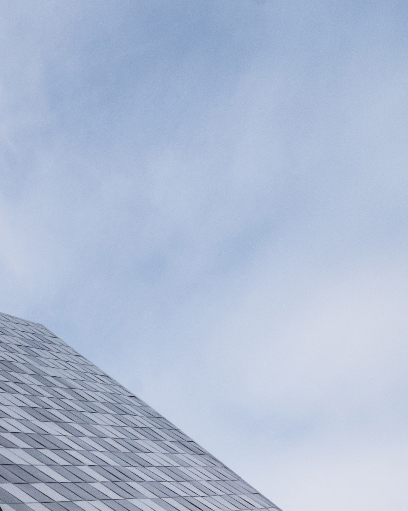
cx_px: -331
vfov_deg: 17.6
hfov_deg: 17.7
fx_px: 1041
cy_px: 1067
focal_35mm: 69
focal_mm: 16
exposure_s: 1/20
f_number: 13
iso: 200
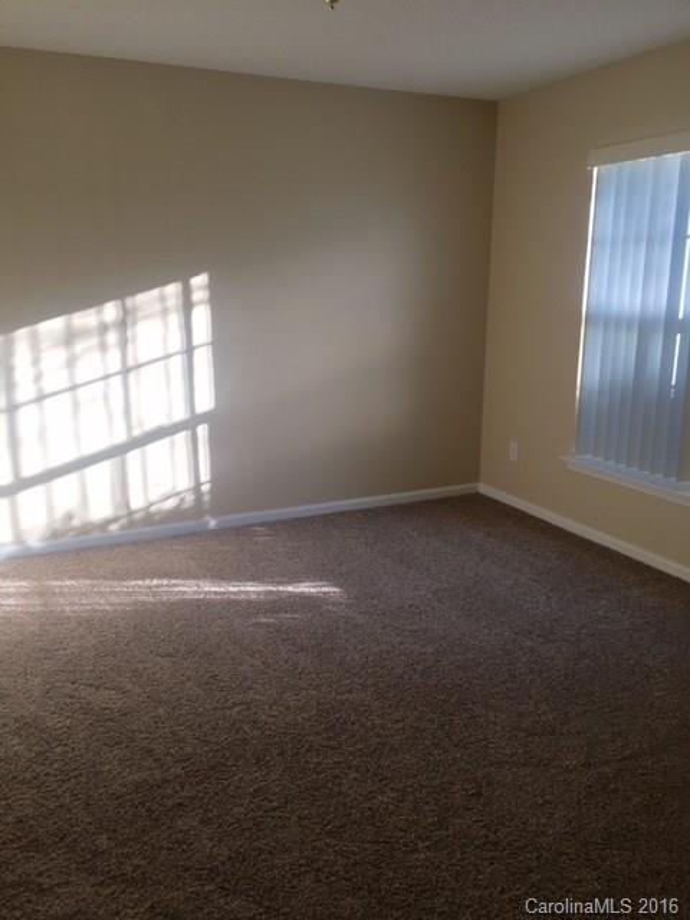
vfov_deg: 61.7
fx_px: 771
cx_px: 345
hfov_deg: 48.2
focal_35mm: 29
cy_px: 460
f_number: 2.2
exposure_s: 1/126
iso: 32
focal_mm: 4.15
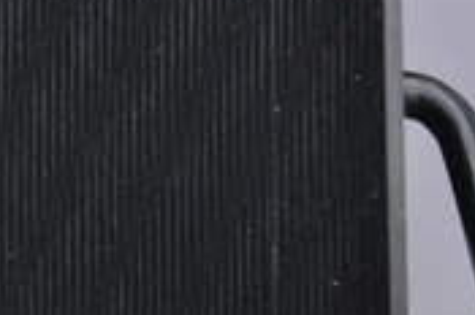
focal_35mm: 404
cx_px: -11
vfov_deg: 3.4
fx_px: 5325
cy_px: 105
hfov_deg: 5.1
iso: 3200
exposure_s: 1/125
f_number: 9.5
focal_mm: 105
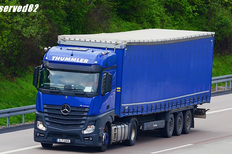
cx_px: 111
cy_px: 84
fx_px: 2354
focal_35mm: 366
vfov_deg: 3.7
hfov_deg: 5.6
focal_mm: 220
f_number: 9
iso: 800
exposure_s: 1/1250
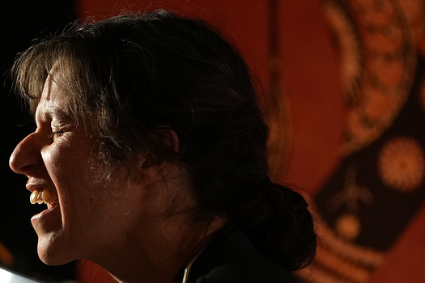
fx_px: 3600
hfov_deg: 6.8
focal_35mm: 305
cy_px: 167
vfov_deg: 4.5
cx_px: 125
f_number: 4
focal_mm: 200
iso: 6400
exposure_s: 1/100
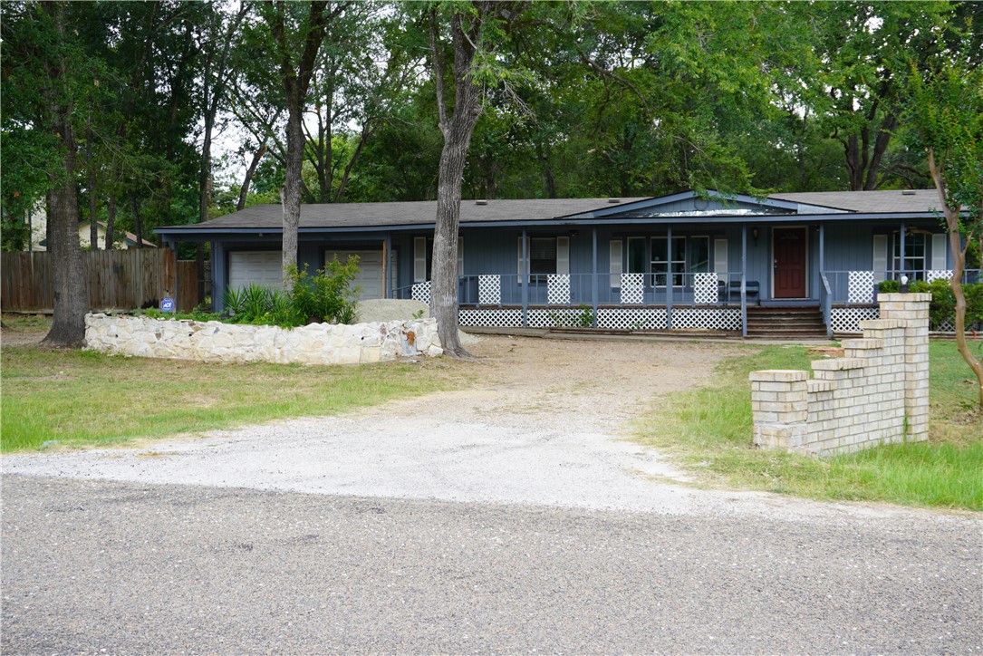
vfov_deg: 34.2
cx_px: 492
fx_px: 1065
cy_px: 328
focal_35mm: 39
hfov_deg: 49.5
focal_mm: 26
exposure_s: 1/80
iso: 100
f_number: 6.3
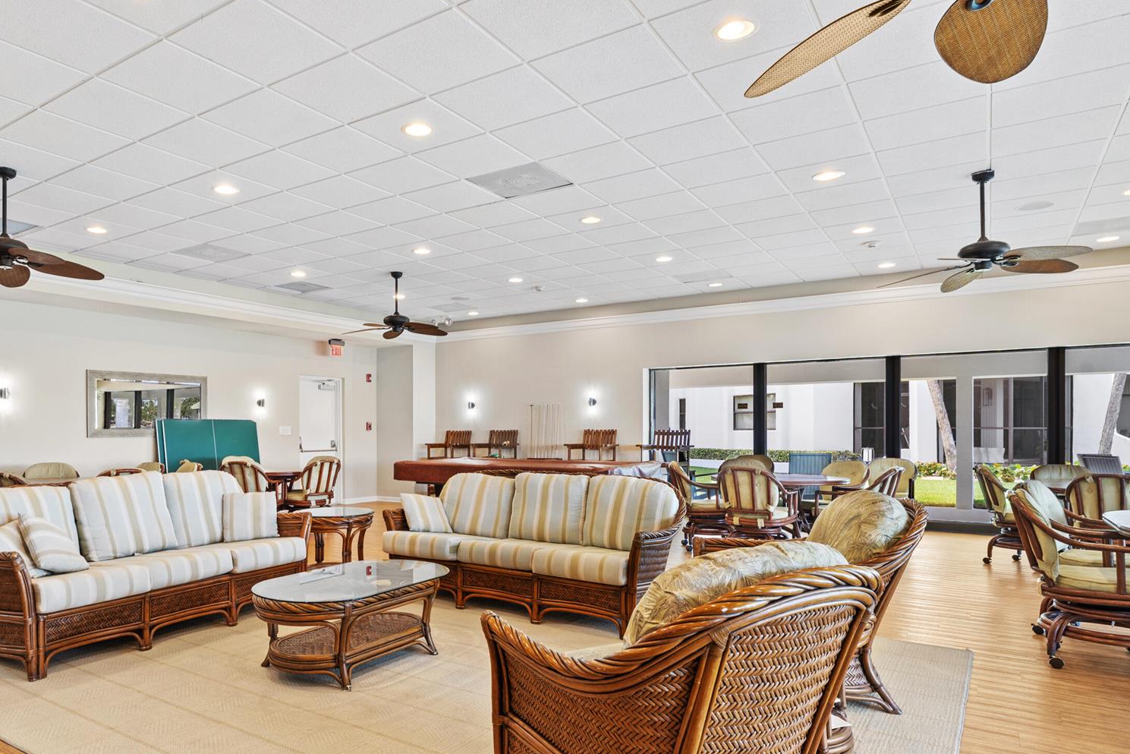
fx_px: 729
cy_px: 410
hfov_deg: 74.3
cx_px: 425
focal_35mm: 23
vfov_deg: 54.6
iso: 400
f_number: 9
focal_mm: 16.9
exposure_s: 1/3
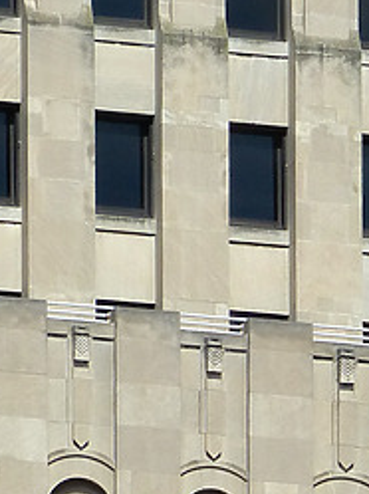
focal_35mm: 1010
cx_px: 259
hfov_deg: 1.5
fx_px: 14392
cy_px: 599
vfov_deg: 2.0
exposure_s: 1/1600
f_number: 4.5
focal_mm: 50.2
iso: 100
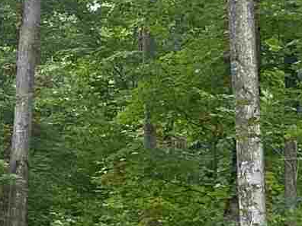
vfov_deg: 8.0
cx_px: 16
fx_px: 1623
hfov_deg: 10.6
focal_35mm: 186
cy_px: 148
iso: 100
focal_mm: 6.86
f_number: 1.78
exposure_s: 1/164
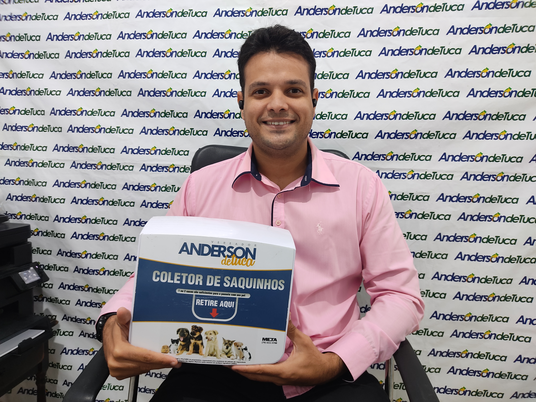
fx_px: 403
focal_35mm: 26
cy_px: 201
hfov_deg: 67.3
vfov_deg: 53.1
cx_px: 268
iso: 1057
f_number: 1.79
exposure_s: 1/30
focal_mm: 4.74
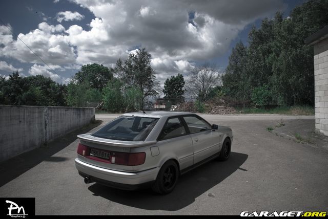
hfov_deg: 67.3
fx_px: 246
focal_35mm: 27
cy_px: 110
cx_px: 164
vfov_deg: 48.0
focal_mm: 18
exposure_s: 1/160
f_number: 9
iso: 100
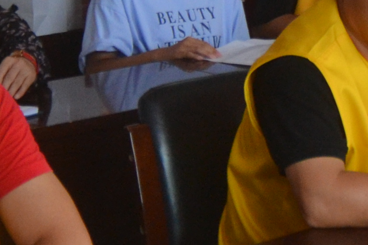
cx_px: 439
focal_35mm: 147
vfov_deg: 9.1
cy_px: -109
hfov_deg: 13.6
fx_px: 1503
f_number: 3.5
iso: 720
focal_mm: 18
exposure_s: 1/60
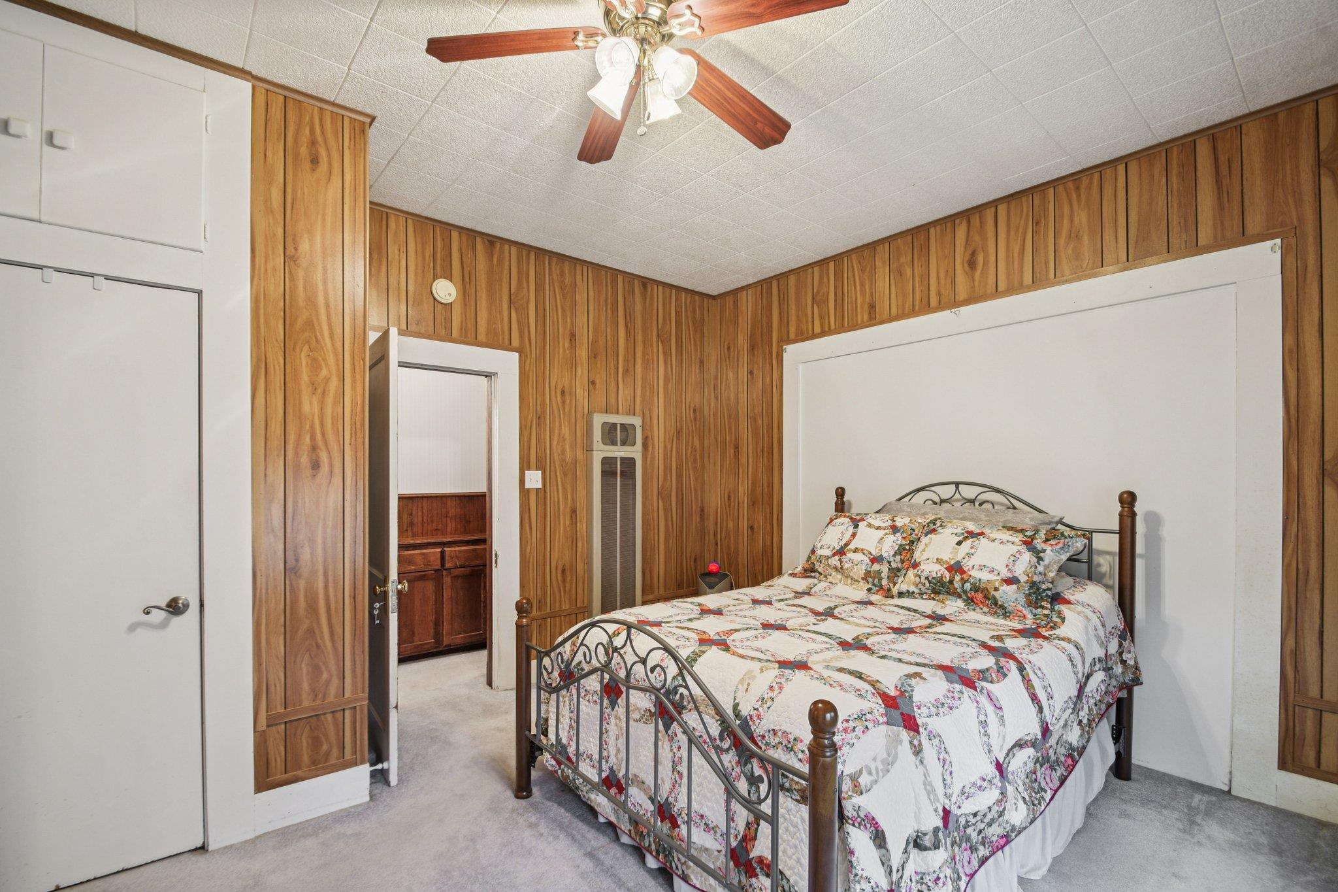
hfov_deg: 100.4
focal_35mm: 15
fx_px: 557
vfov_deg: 77.3
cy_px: 446
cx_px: 669
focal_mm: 10
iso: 400
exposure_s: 1/2.5
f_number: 8
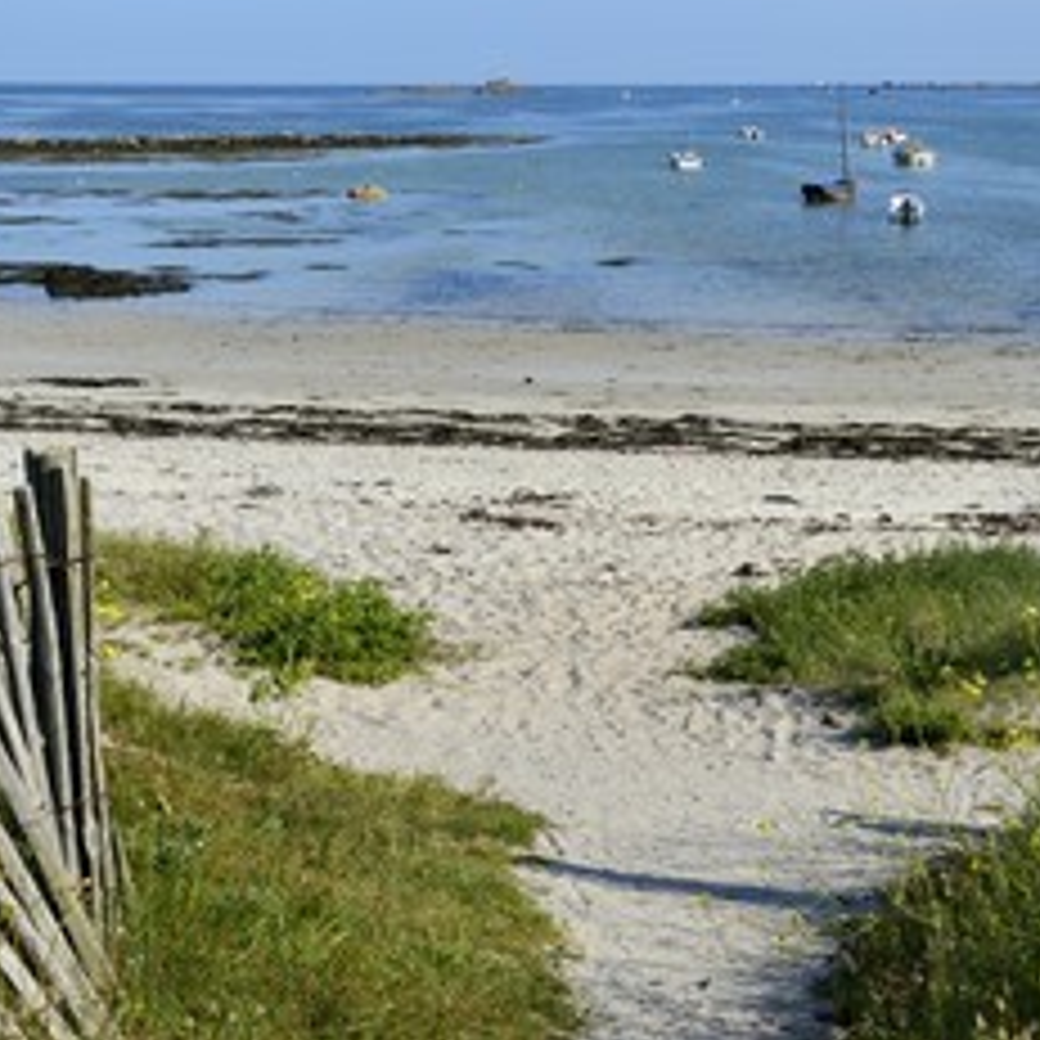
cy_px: 423
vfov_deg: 26.4
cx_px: 626
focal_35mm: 65
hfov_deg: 26.4
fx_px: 2209
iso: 200
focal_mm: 42
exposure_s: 1/320
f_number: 13
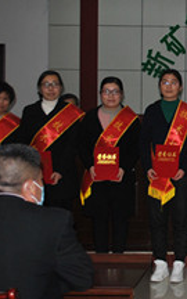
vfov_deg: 24.3
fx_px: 693
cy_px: 109
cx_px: 288
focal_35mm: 85
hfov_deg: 14.3
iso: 200
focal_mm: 24
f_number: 4
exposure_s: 1/60
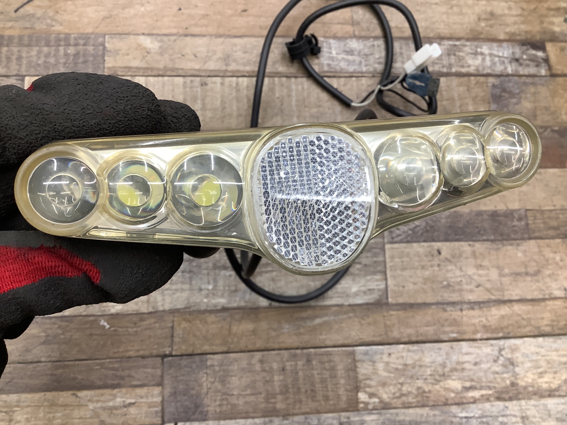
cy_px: 212
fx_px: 508
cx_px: 284
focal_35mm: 31
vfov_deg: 45.5
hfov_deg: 58.3
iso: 80
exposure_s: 1/50
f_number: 2.4
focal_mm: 3.3
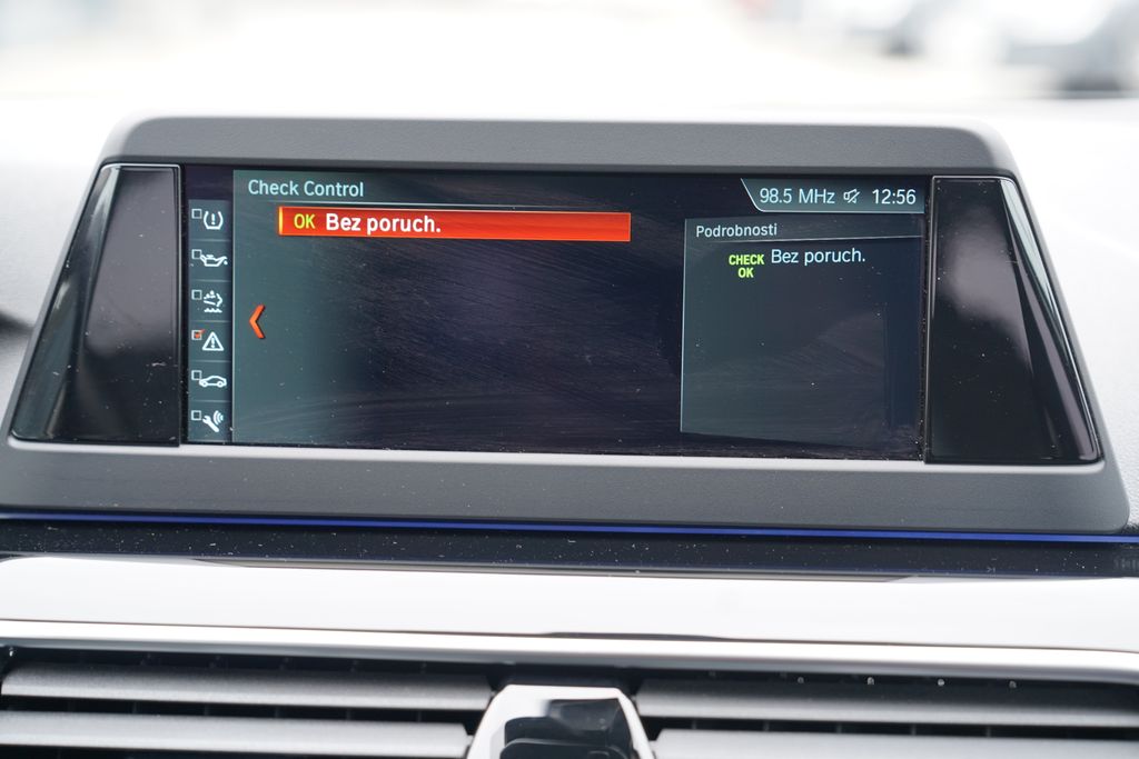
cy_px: 380
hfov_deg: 36.2
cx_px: 570
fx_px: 1740
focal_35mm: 55
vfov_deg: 24.6
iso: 500
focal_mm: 55
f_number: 4
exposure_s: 1/60
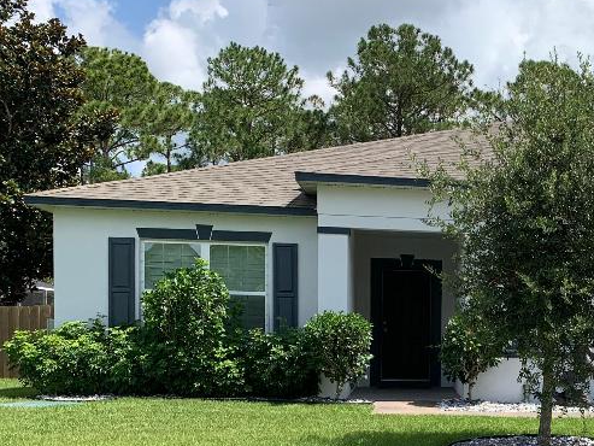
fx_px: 927
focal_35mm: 54
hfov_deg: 33.3
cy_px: 393
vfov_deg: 26.2
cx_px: 557
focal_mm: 4.25
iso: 25
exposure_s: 1/1585
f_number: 1.8
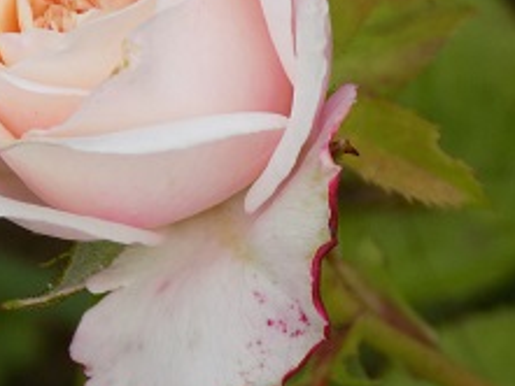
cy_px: 84
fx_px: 6148
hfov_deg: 4.8
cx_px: 119
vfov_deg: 3.6
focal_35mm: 413
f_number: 5.4
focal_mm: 33.7
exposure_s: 1/30
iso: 80
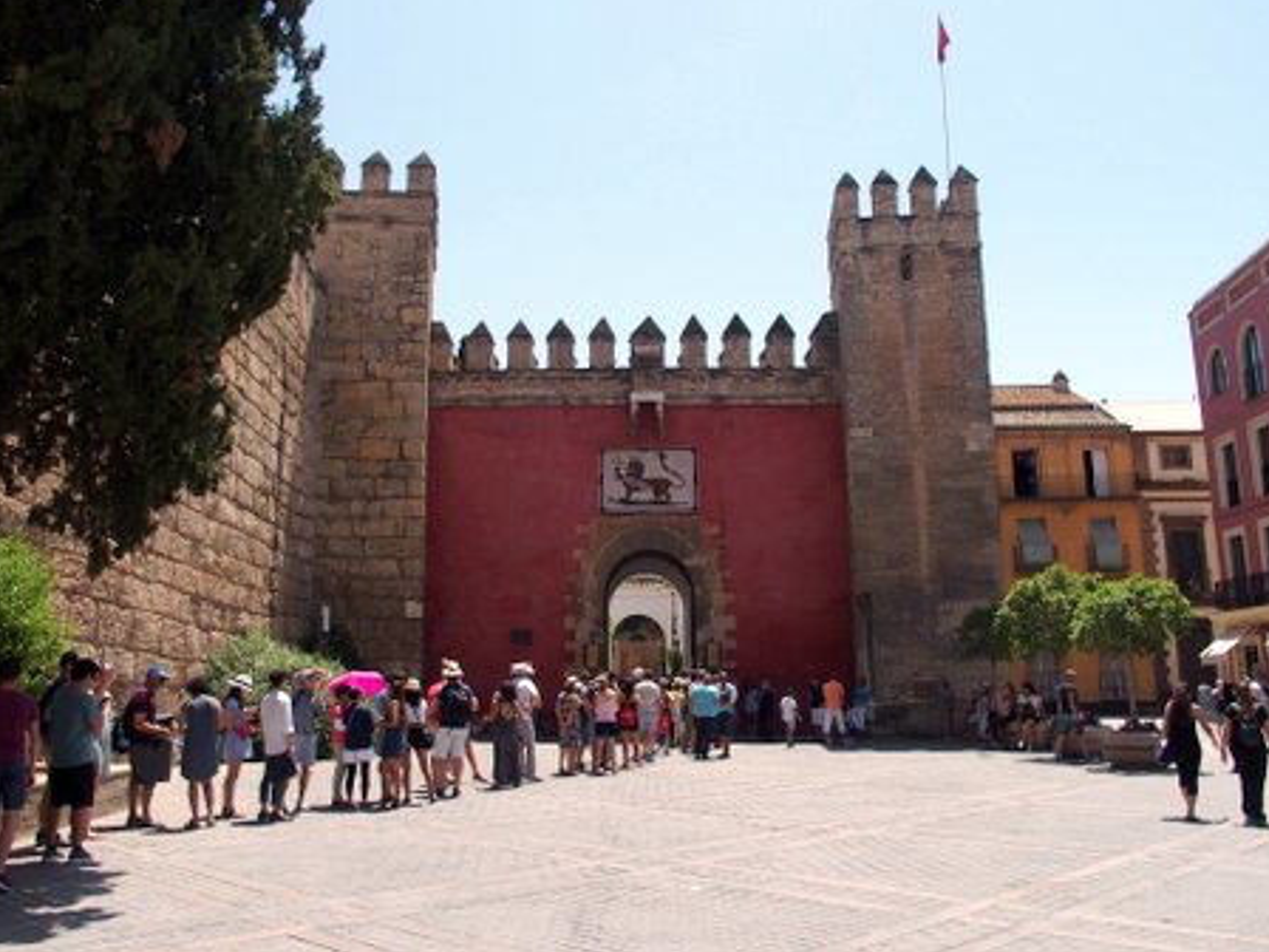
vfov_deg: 46.8
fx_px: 1100
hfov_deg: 59.9
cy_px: 448
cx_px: 601
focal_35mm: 30
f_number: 3.5
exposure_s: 1/1000
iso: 100
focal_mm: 6
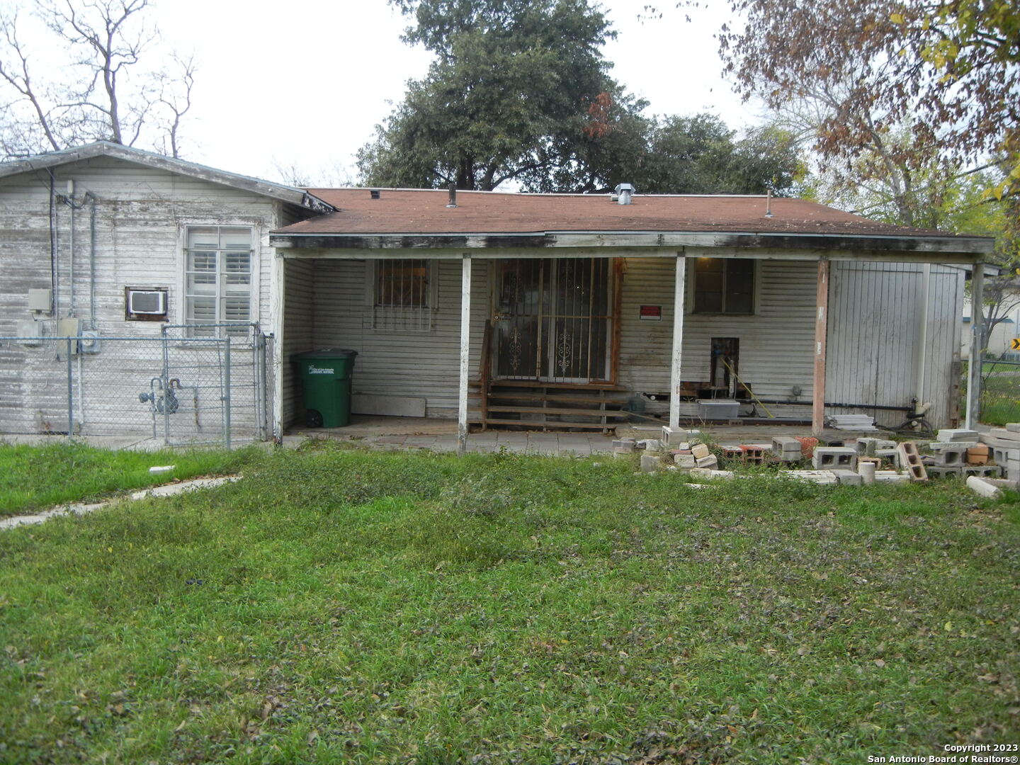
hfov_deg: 54.0
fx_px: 1002
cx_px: 510
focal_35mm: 34
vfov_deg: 41.8
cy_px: 382
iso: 160
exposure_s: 1/35.4
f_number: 3.6
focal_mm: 6.2
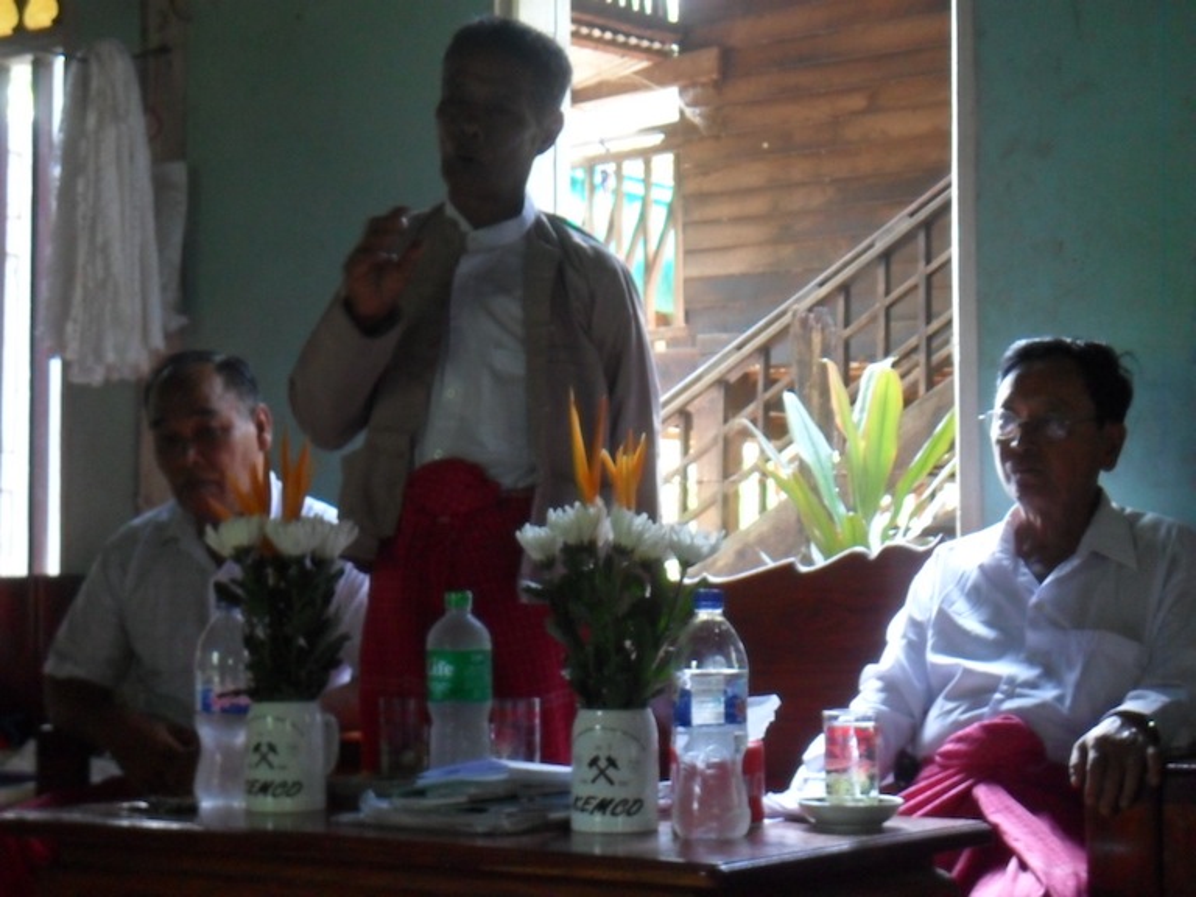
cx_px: 598
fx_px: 2591
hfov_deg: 26.0
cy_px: 448
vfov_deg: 19.6
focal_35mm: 75
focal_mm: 13.5
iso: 400
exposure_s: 1/10
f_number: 4.6
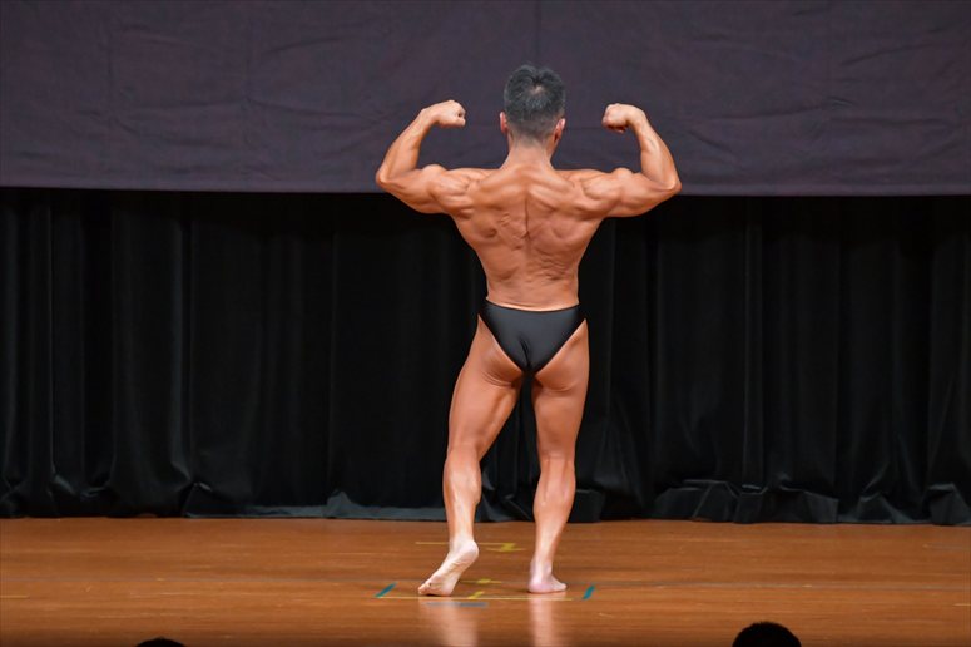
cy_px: 324
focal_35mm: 285
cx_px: 486
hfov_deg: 7.2
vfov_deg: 4.8
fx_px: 7683
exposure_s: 1/400
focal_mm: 190
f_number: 5.6
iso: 5000
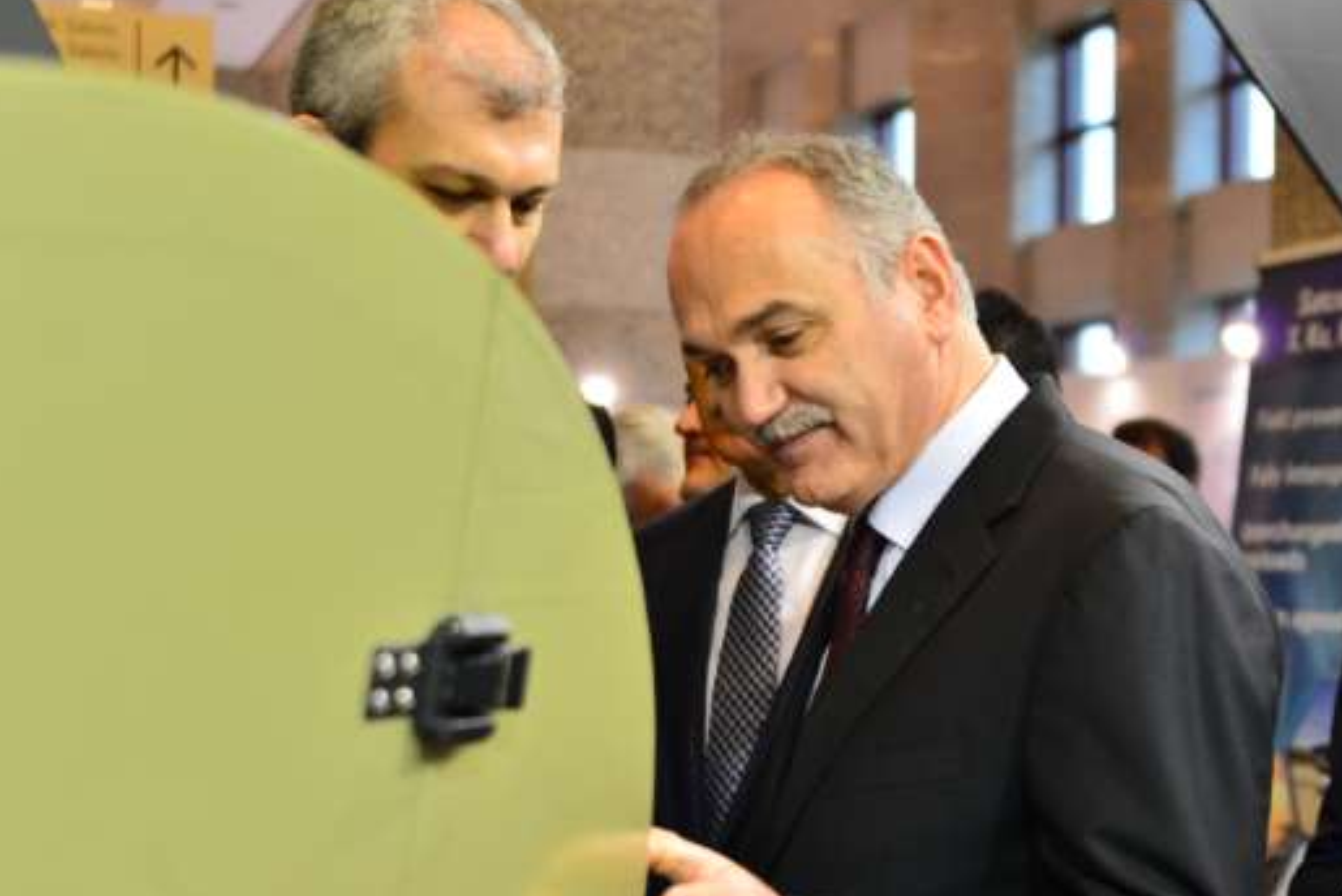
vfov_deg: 20.3
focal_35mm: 67
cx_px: 833
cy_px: 529
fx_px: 2499
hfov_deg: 29.9
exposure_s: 1/60
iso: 400
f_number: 3.5
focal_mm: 48
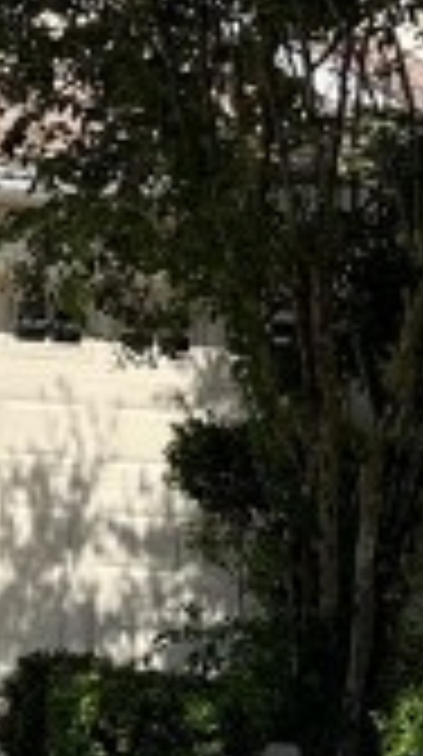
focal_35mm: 173
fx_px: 3464
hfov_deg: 6.7
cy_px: 590
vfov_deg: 12.4
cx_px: 972
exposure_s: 1/2967
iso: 50
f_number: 1.6
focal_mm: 5.1
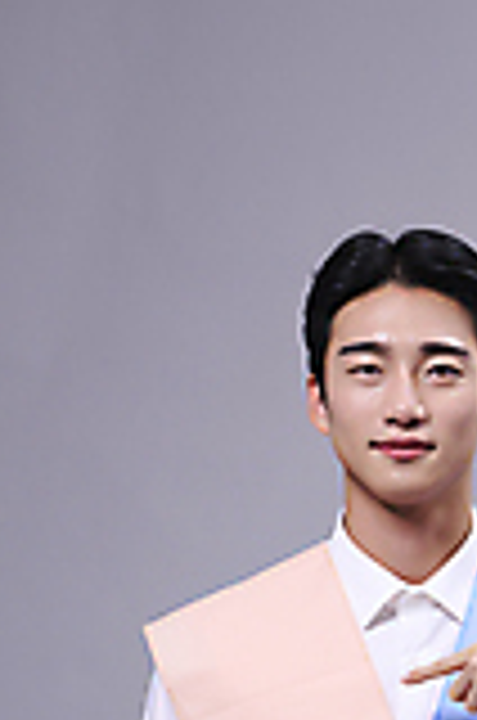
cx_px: 565
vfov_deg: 12.5
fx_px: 3253
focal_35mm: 163
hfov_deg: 8.3
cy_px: 634
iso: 160
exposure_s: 1/125
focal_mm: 65
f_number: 5.6
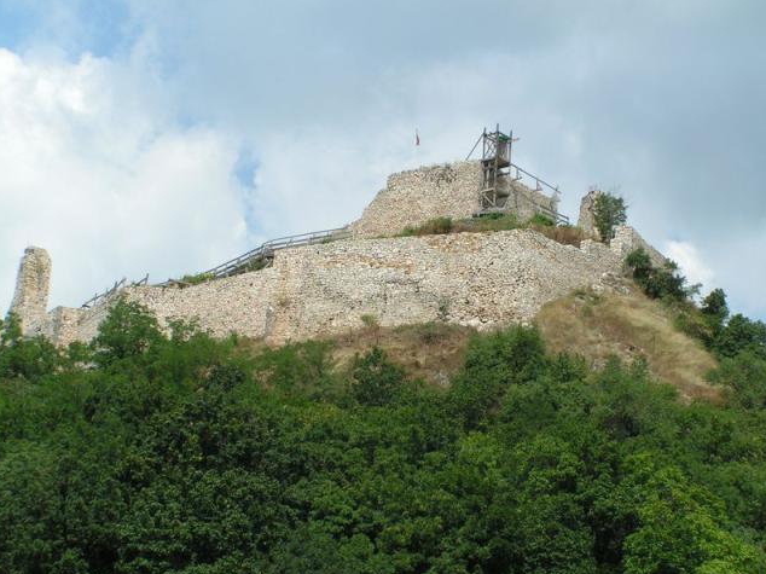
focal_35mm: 100
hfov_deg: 19.6
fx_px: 2212
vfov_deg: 14.8
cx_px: 382
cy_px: 288
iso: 50
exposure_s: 1/400
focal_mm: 15.2
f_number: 7.1
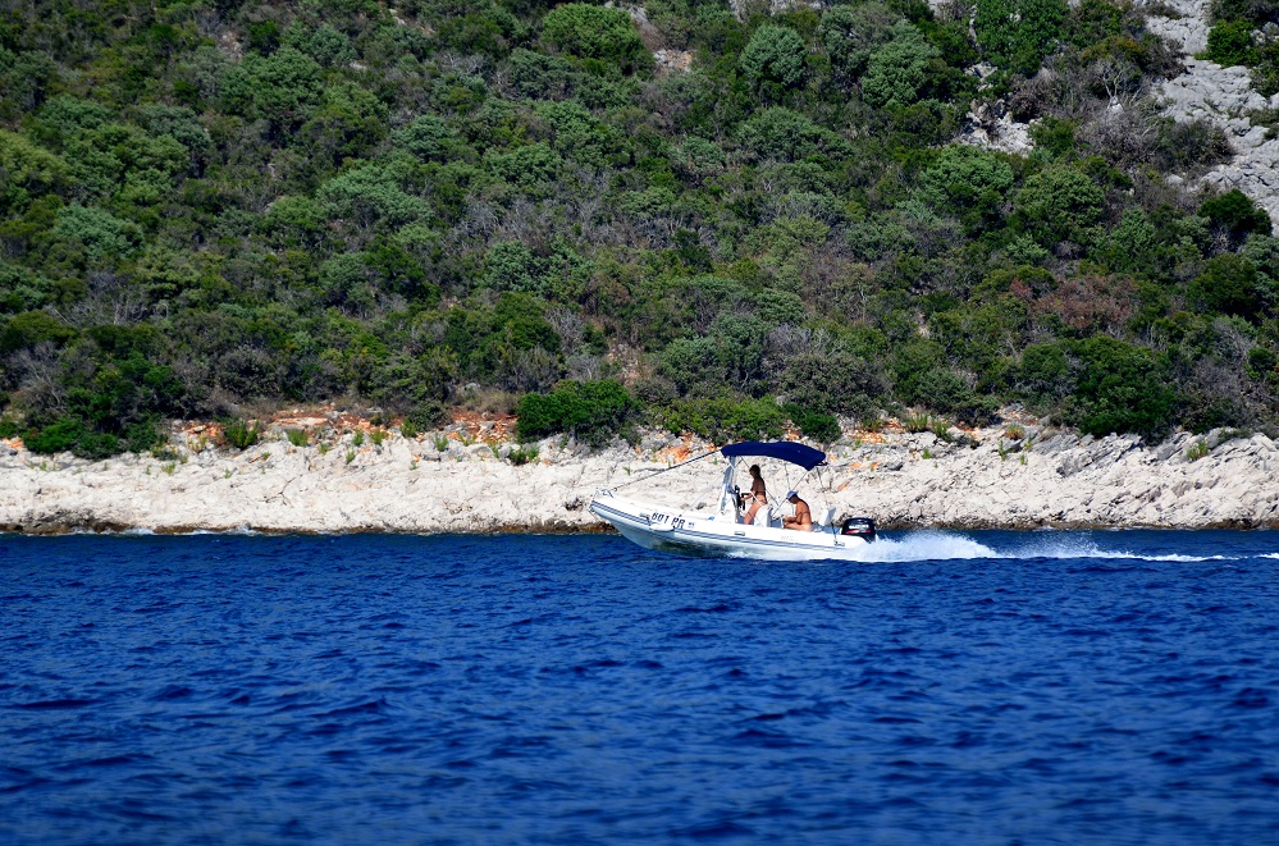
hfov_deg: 4.6
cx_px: 640
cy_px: 423
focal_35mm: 450
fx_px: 15949
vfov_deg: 3.0
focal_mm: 300
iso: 400
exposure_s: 1/2000
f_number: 5.6
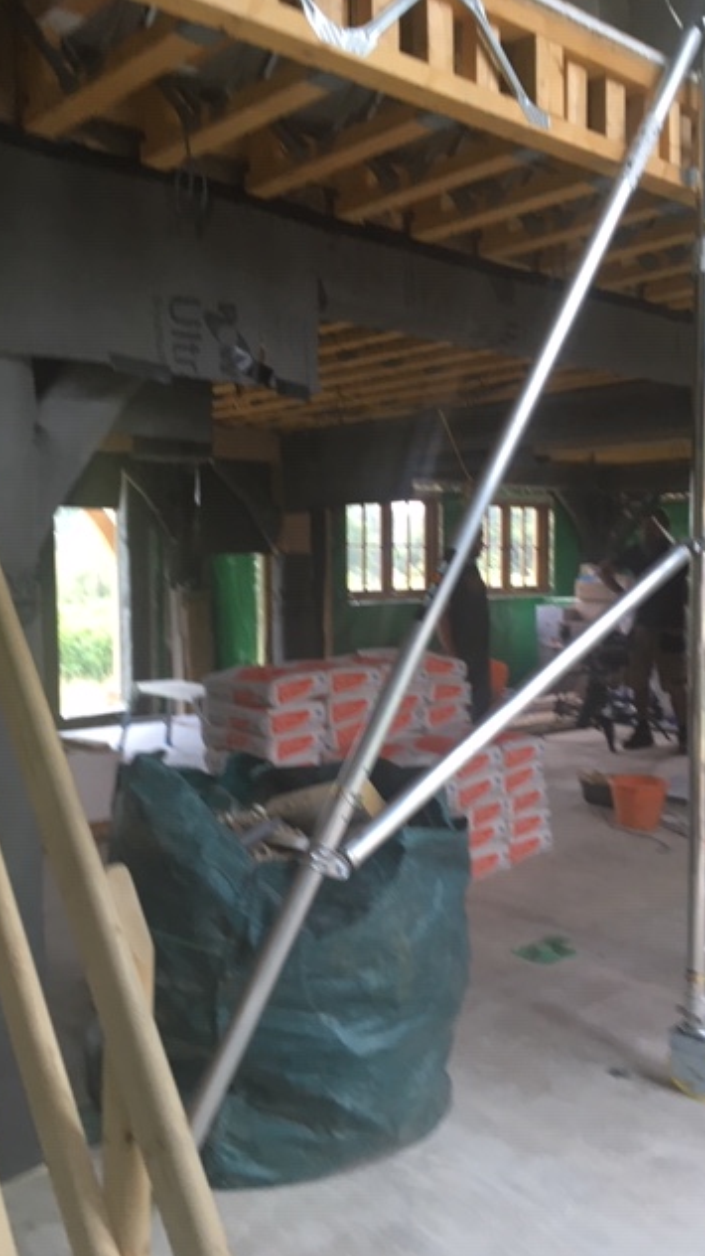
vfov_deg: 61.0
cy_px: 632
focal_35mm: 32
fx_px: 1065
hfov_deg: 36.6
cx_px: 385
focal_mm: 4.15
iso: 80
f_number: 2.2
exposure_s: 1/33
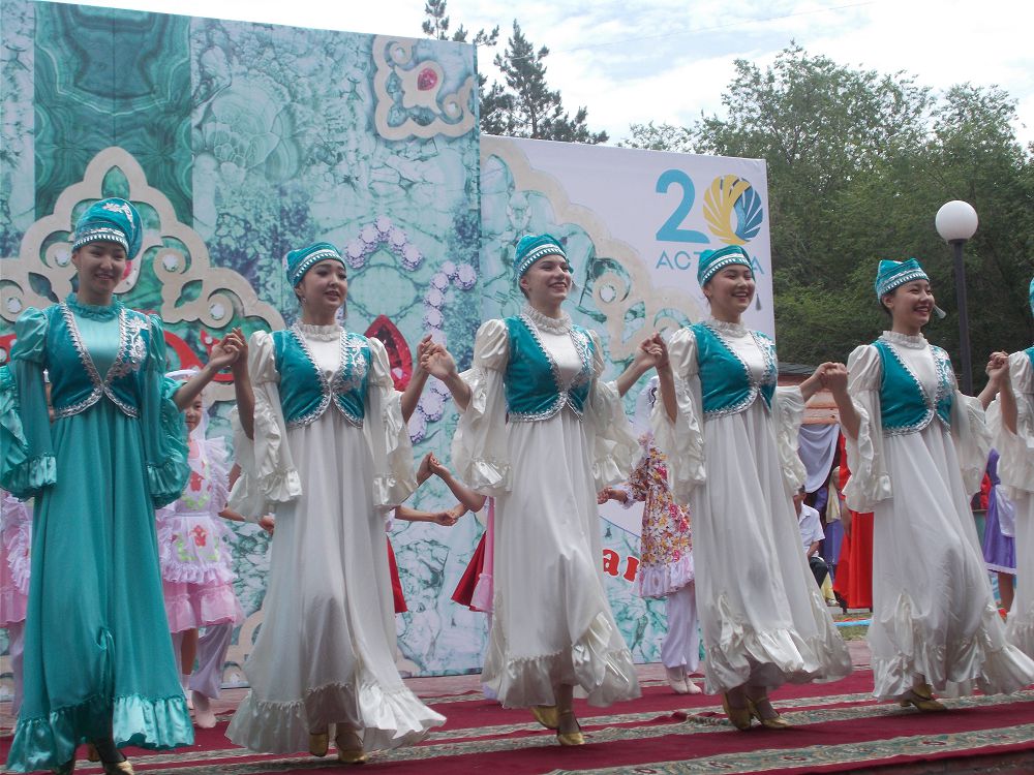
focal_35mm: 66
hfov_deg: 29.4
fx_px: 1971
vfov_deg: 22.3
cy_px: 388
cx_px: 517
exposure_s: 1/320
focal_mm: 11.8
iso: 80
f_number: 5.3
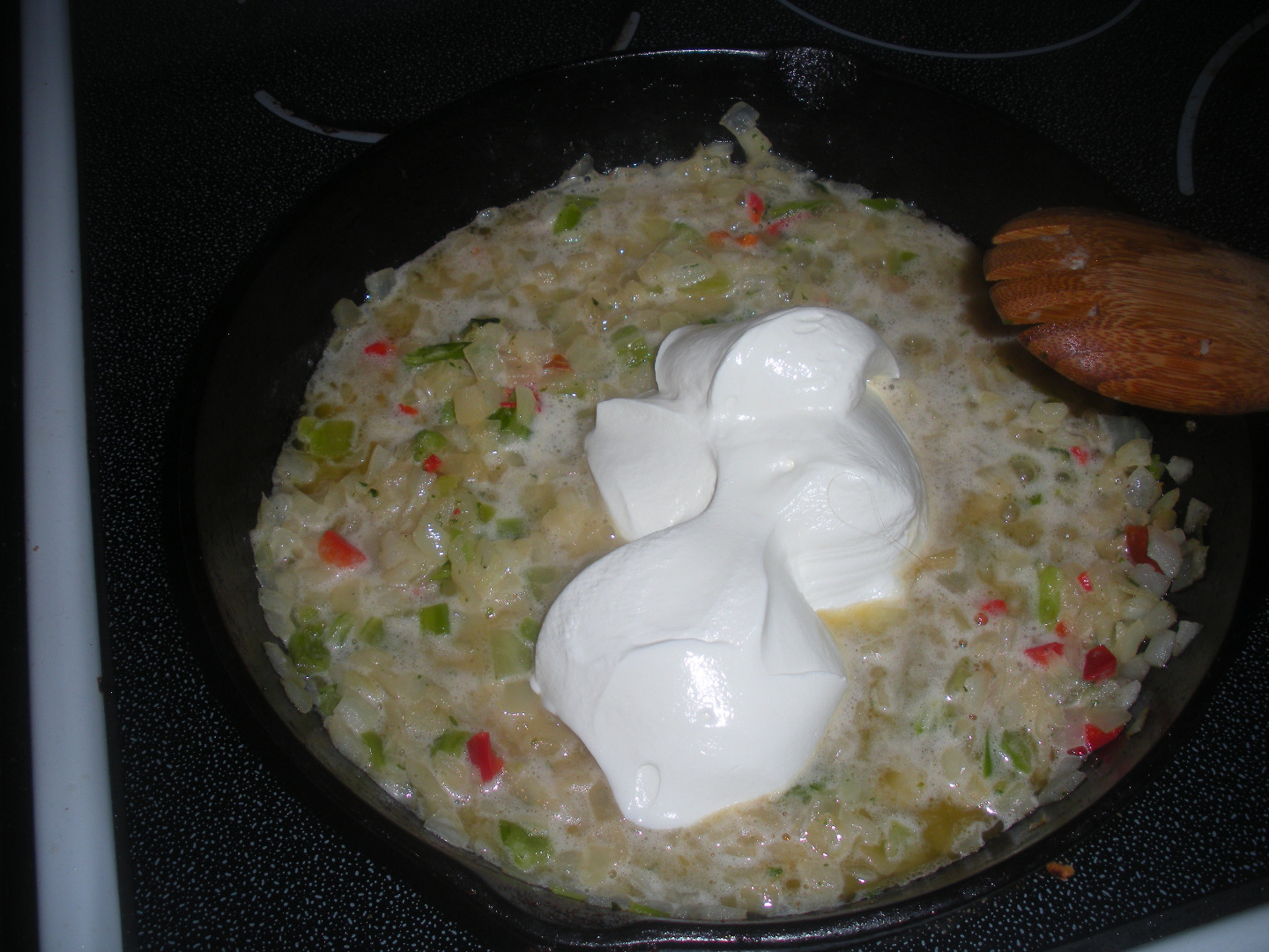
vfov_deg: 39.7
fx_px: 1320
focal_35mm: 36
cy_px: 476
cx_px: 634
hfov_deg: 51.4
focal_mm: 6.3
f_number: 3.5
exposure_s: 1/60
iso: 64
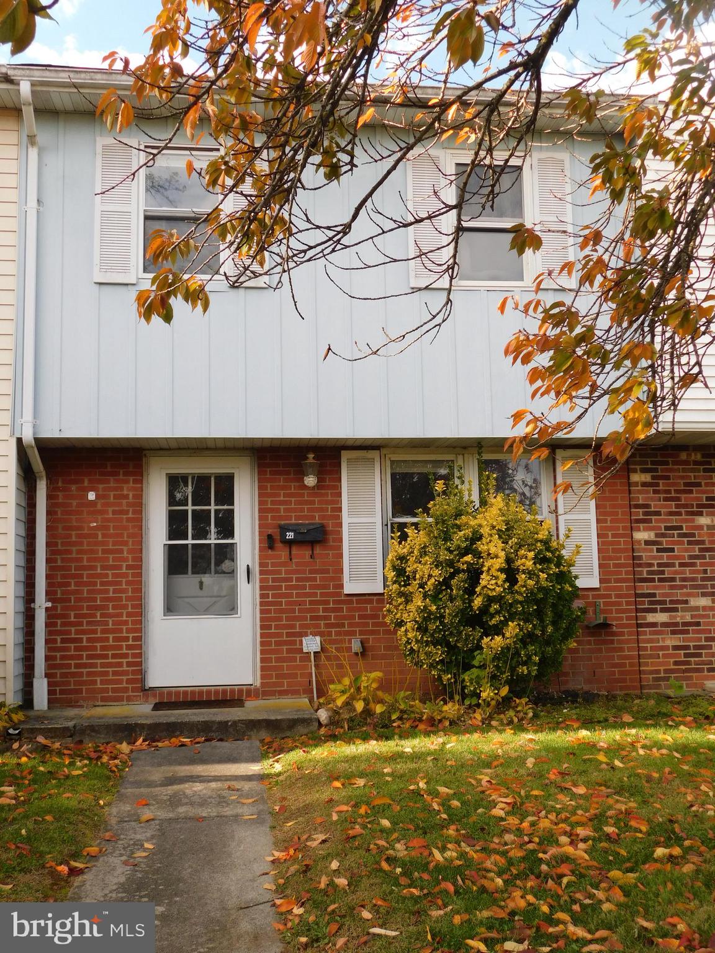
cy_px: 476
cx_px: 358
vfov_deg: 51.4
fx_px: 991
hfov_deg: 39.7
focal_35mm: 36
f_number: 3.5
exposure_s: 1/320
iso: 125
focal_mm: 6.3
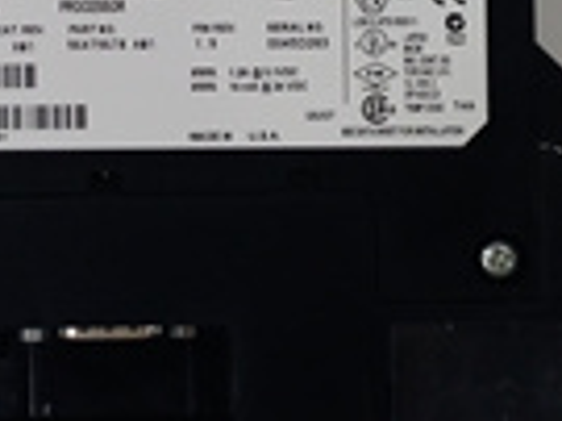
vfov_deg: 14.7
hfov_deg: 19.6
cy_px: 73
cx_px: 167
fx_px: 1622
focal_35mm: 100
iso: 182
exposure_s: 1/33
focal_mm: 3.79
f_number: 2
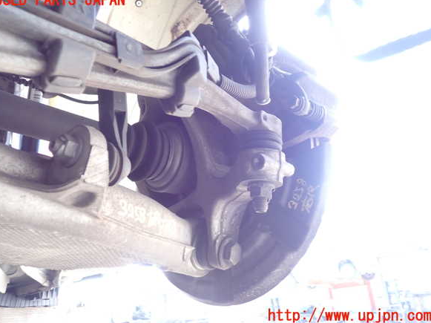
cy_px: 158
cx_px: 213
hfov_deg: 58.4
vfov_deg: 45.4
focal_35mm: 31
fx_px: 386
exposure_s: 1/50
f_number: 2.3
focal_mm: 5.4
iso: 200
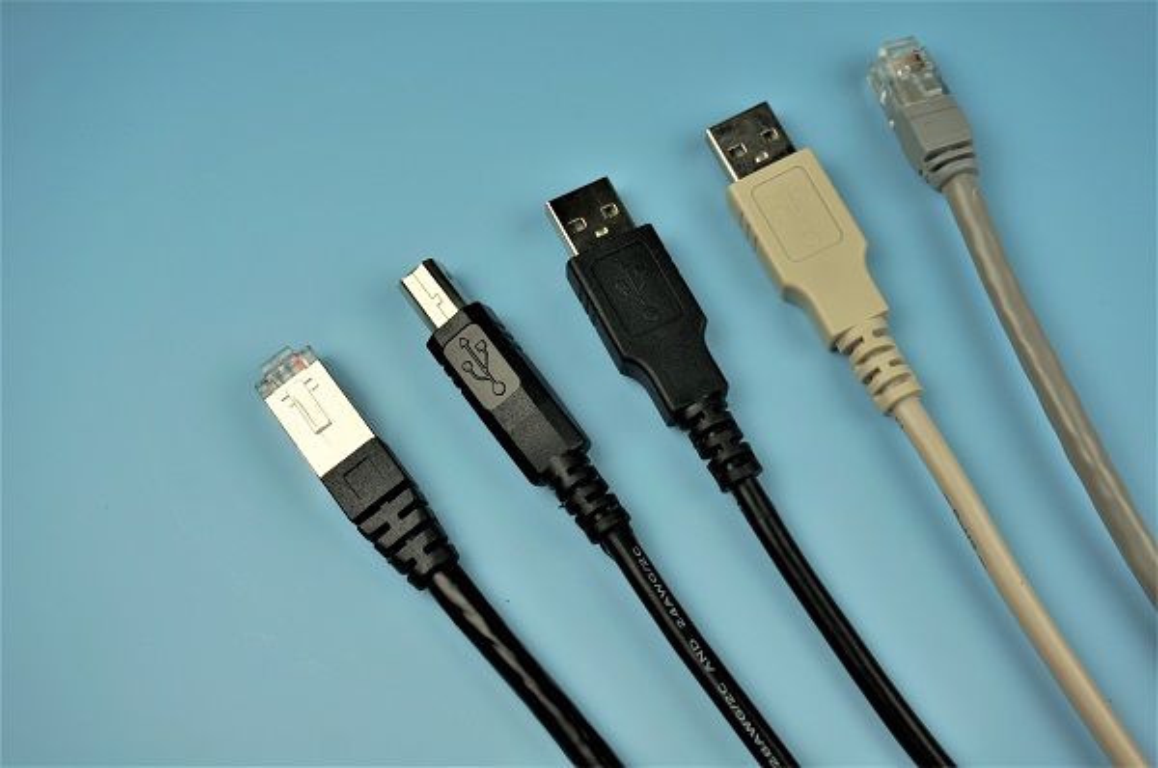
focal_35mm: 44
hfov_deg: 45.0
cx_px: 579
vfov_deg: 30.7
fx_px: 1397
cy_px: 384
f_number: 5.6
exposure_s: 1/200
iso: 100
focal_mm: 29
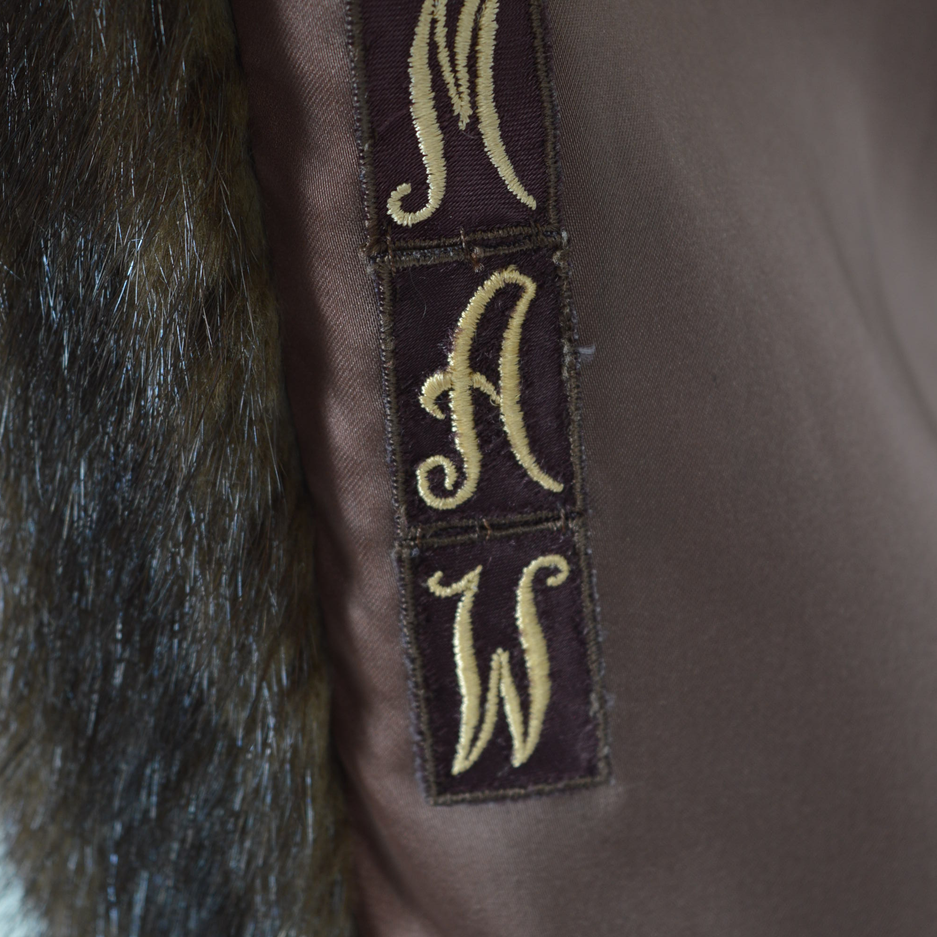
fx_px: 3235
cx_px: 468
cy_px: 353
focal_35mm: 106
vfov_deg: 16.5
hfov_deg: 16.5
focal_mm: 55
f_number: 6.3
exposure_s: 1/80
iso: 200
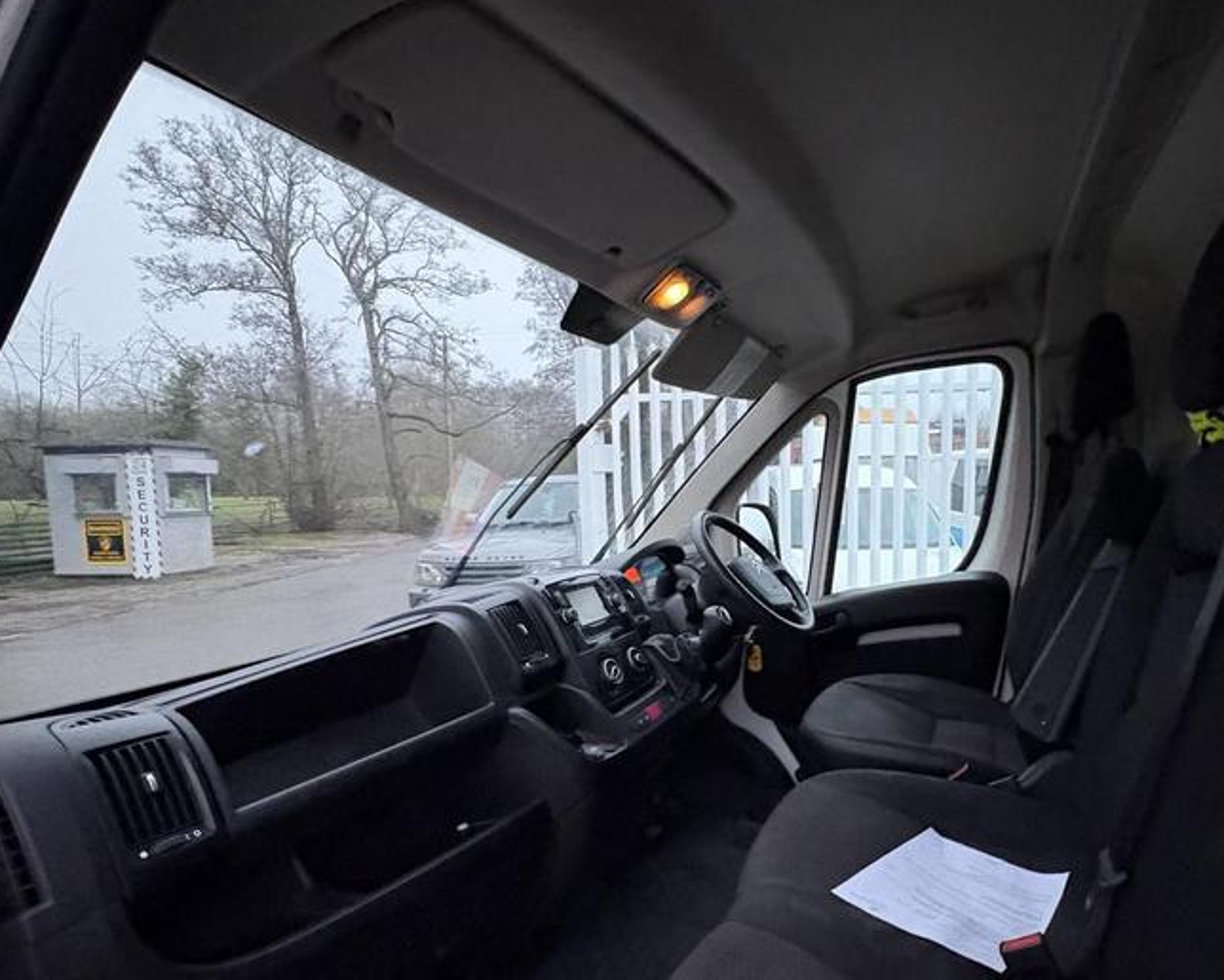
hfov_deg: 82.7
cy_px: 555
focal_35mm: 19
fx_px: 689
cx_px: 703
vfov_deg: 70.6
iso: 800
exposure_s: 1/60
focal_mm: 2.22
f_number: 2.2
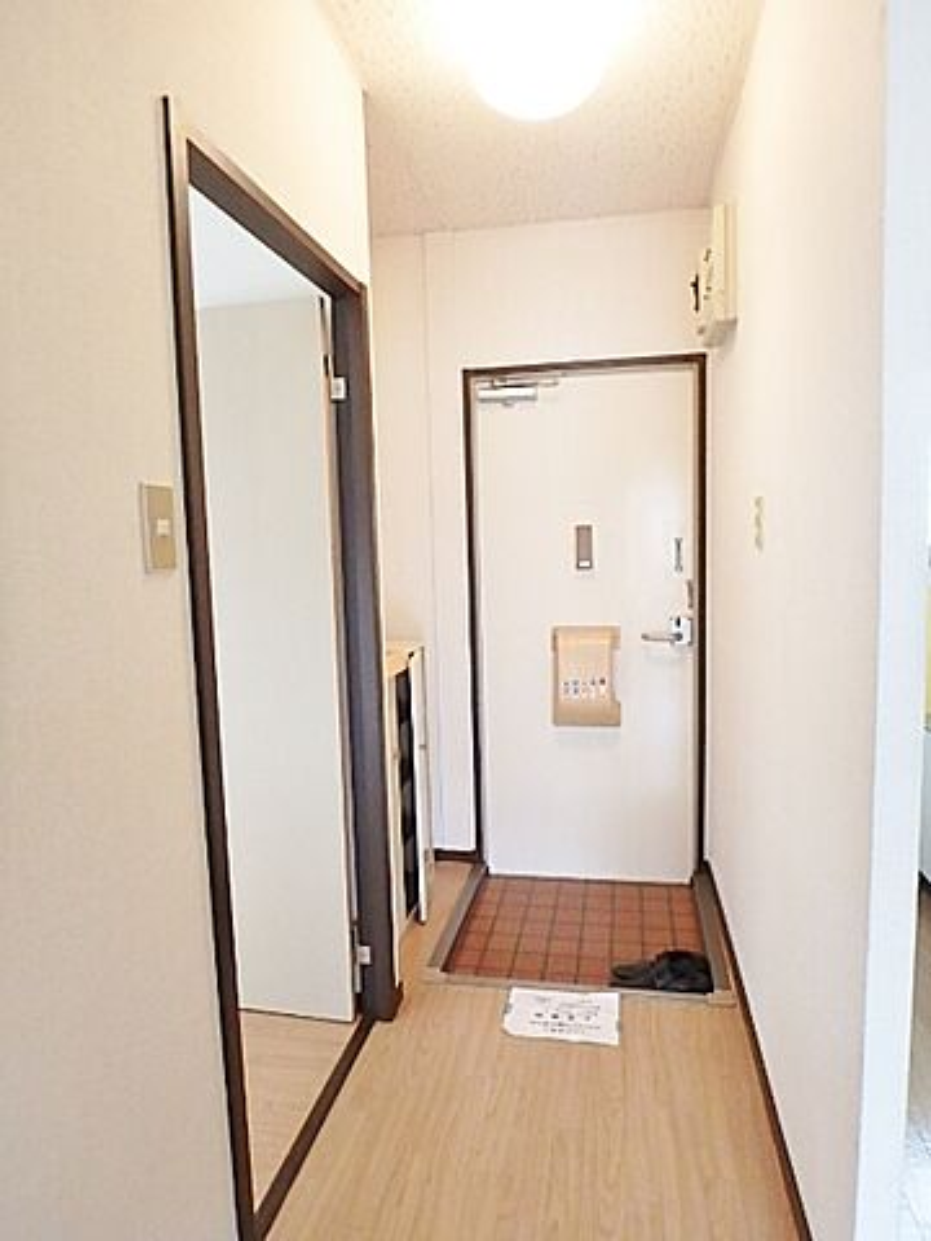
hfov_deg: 63.4
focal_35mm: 21
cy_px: 620
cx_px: 466
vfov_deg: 79.0
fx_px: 753
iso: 640
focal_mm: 3.7
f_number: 3.5
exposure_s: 1/30
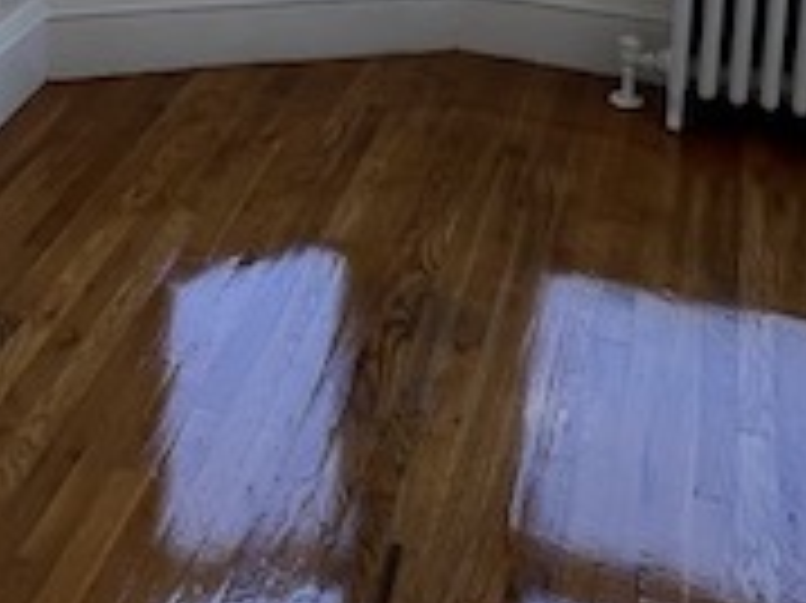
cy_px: -292
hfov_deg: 32.7
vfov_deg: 21.3
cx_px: 207
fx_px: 1350
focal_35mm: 58
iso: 32
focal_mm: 1.57
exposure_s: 1/131
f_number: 1.8
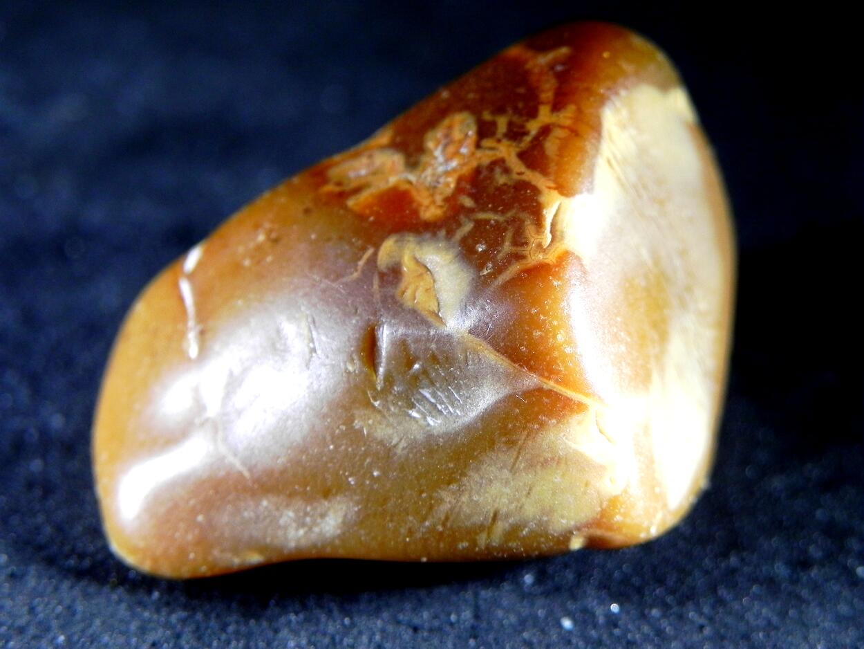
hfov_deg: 20.6
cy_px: 324
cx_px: 432
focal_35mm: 95
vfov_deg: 15.6
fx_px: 2372
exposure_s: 1/64
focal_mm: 16.9
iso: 160
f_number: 4
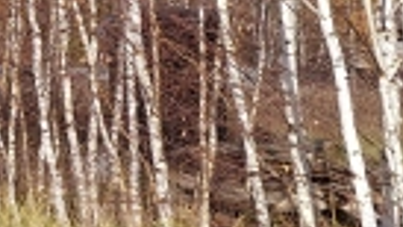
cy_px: -85
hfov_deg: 16.0
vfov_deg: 10.4
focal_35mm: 114
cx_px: -315
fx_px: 1218
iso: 25
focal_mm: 5.06
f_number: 1.8
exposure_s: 1/720
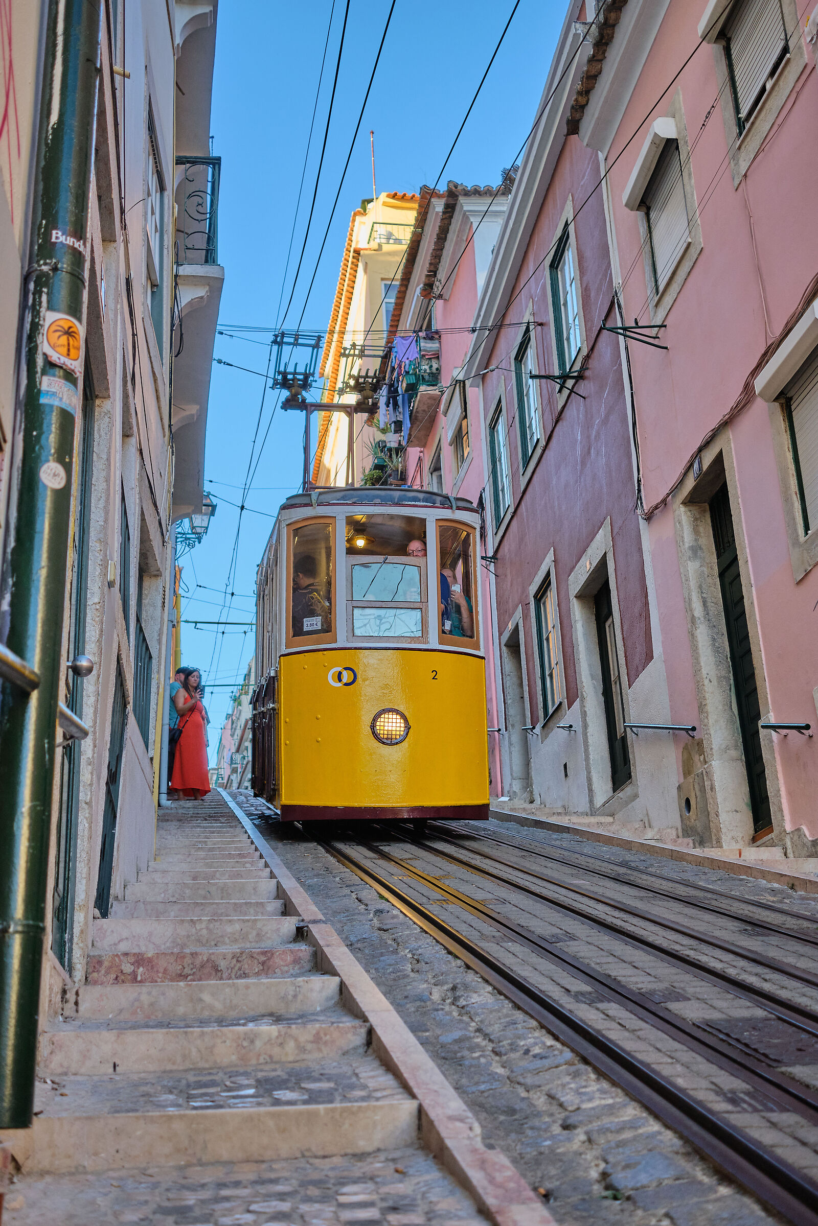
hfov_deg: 32.6
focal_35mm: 41
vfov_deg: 47.4
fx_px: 1397
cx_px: 409
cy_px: 613
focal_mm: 27
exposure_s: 1/640
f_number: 2.8
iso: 640
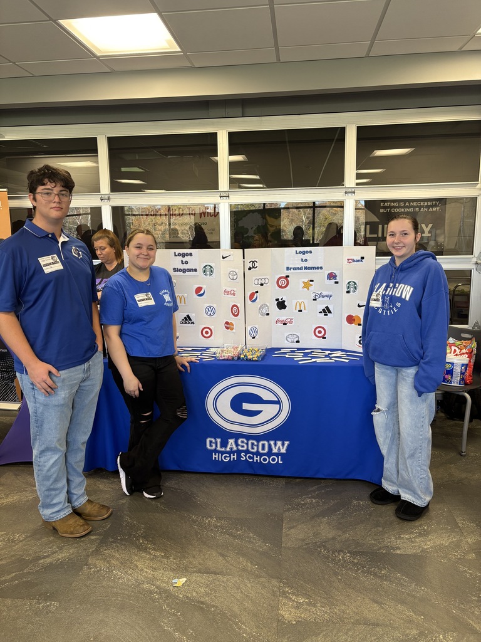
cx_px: 240
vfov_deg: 67.3
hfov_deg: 53.1
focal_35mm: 26
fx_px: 482
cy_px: 321
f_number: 1.6
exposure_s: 1/109
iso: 125
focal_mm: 5.96
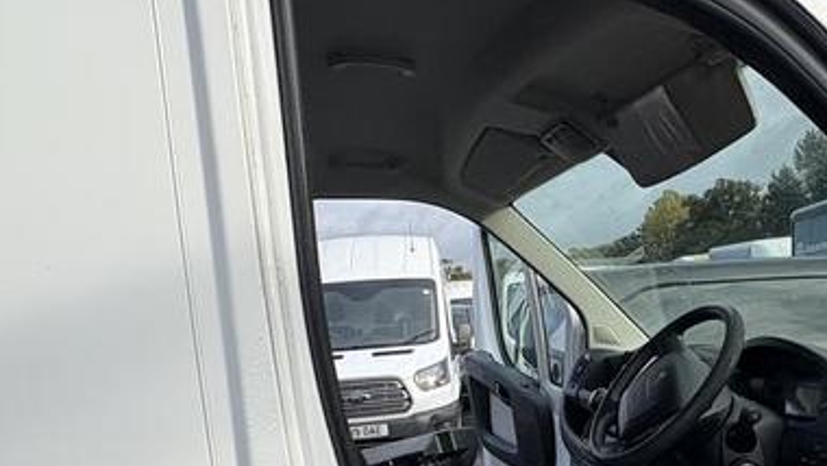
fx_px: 790
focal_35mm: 36
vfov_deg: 30.5
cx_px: 555
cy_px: 468
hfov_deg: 54.1
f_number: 2.2
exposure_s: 1/631
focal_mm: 2.22
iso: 40
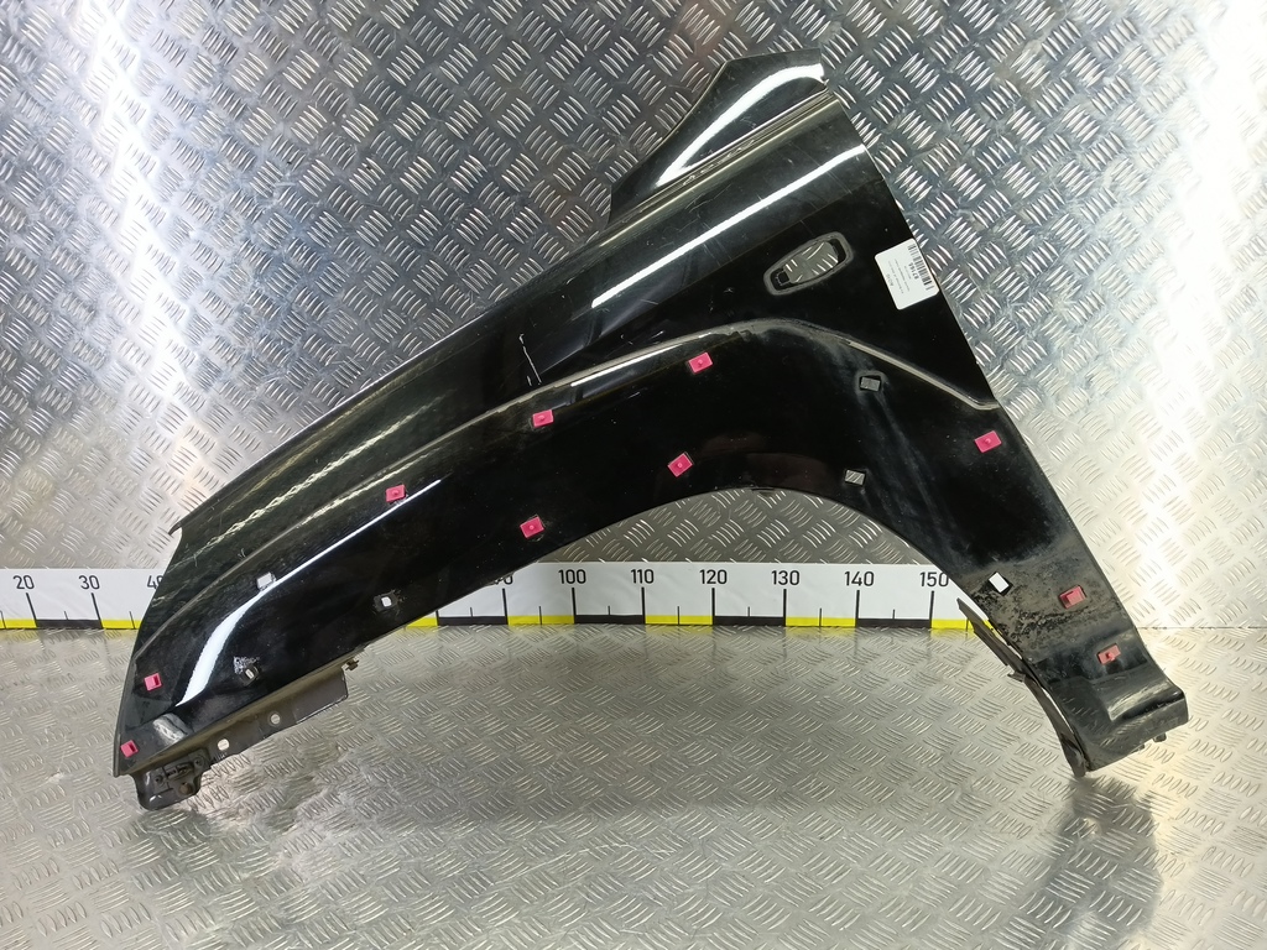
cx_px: 634
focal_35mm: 23
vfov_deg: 58.9
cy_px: 475
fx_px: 842
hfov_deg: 73.9
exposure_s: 1/50
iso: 191
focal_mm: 4.11
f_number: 1.6
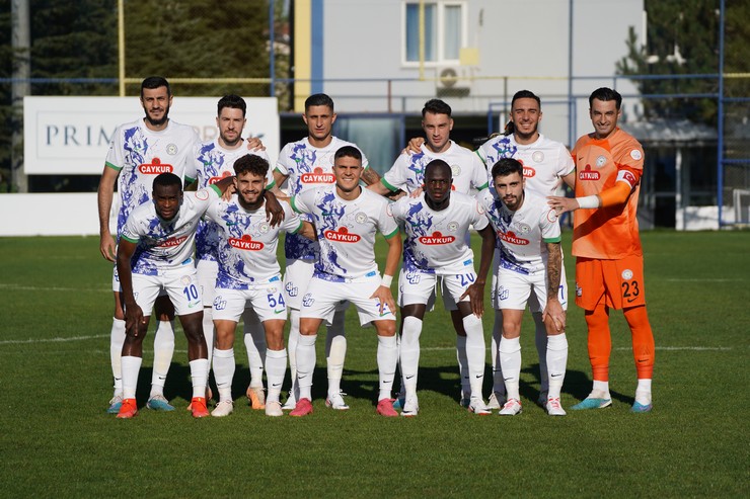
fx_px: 3645
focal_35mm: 175
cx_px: 375
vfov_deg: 7.8
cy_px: 250
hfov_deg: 11.7
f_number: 5.6
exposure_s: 1/2000
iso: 160
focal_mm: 175
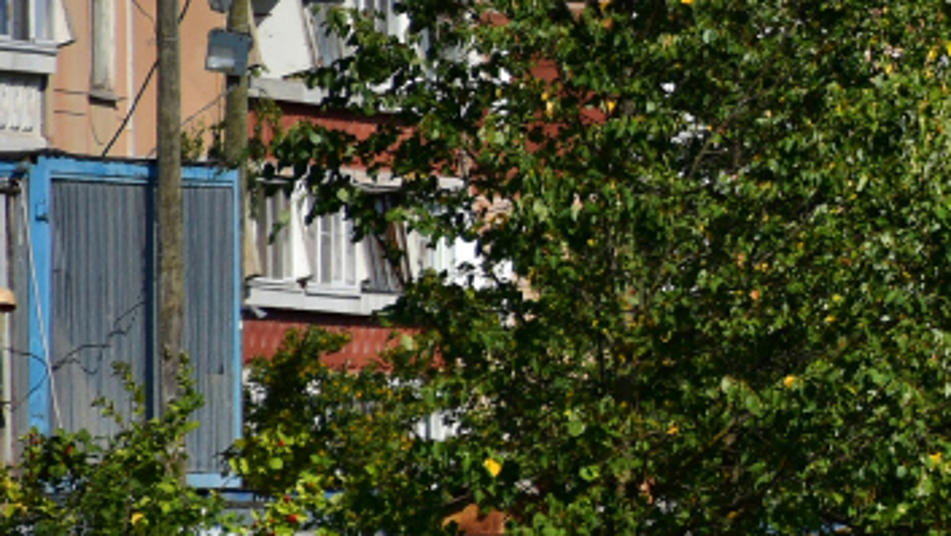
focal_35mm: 607
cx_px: 1730
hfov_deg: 3.5
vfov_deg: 2.0
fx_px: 15313
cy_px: -125
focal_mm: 105
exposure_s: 1/1000
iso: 100
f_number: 5.6
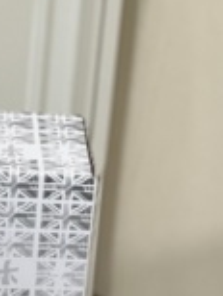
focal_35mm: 250
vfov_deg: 7.8
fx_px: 2141
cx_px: -68
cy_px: 409
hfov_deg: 5.9
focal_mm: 9
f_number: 2.8
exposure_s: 1/100
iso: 200
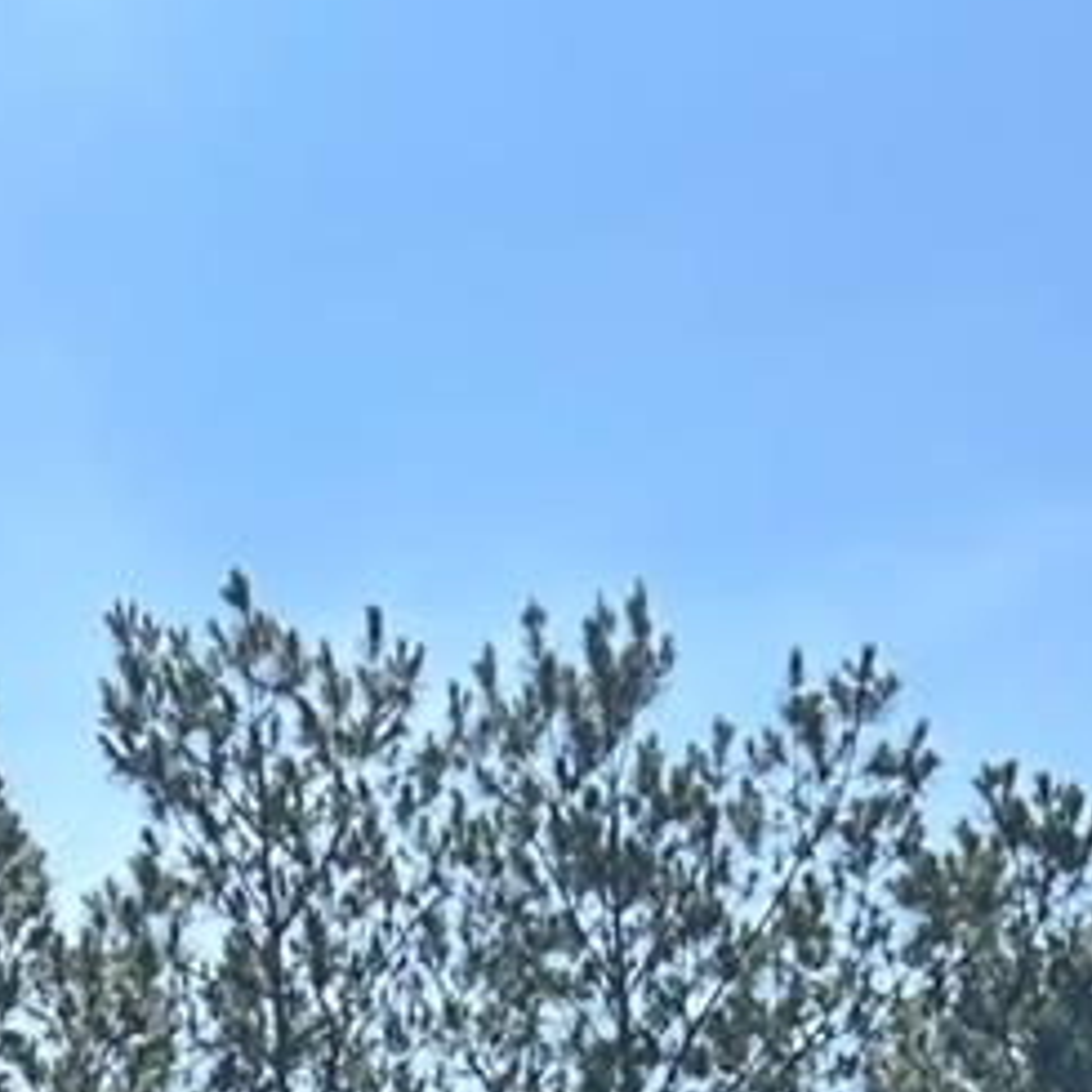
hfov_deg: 12.6
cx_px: -459
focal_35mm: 133
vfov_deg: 10.5
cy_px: 2924
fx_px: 4747
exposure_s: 1/1880
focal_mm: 6.86
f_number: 1.78
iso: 80
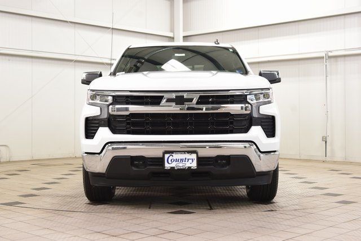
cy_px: 120
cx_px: 180
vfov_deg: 25.1
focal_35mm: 54
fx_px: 542
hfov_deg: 36.9
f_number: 7.1
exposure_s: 1/30
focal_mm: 36
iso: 1000
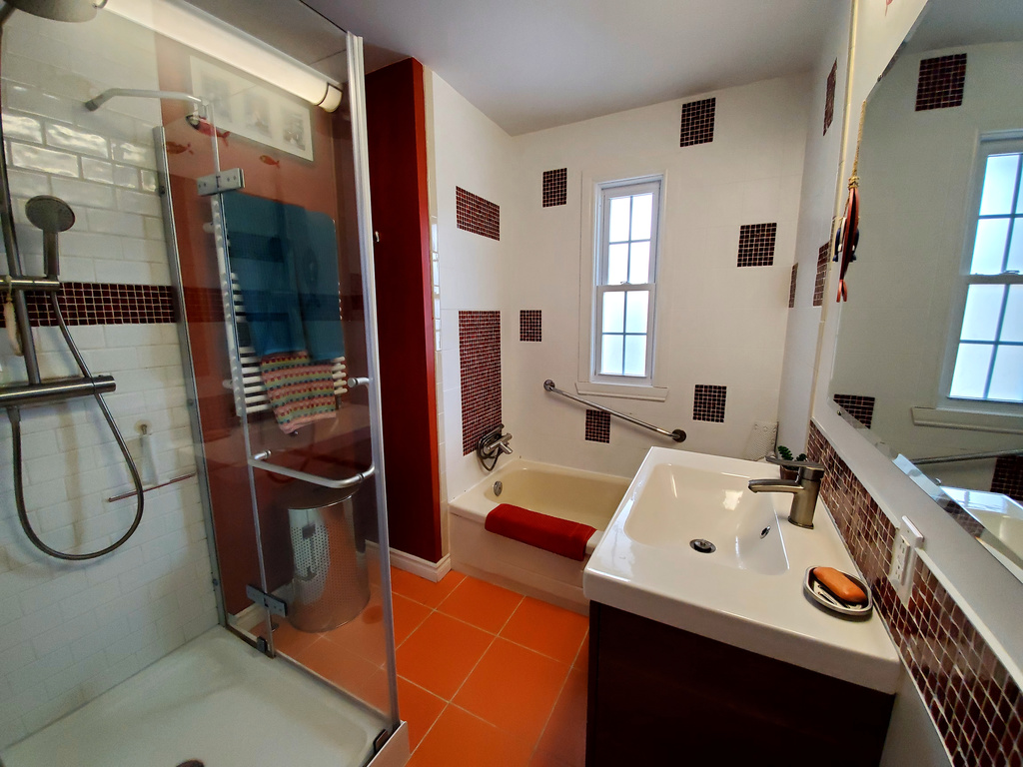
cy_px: 384
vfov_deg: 89.9
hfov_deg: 106.2
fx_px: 384
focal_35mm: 13
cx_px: 512
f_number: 2.2
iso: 250
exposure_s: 1/60
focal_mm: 1.8
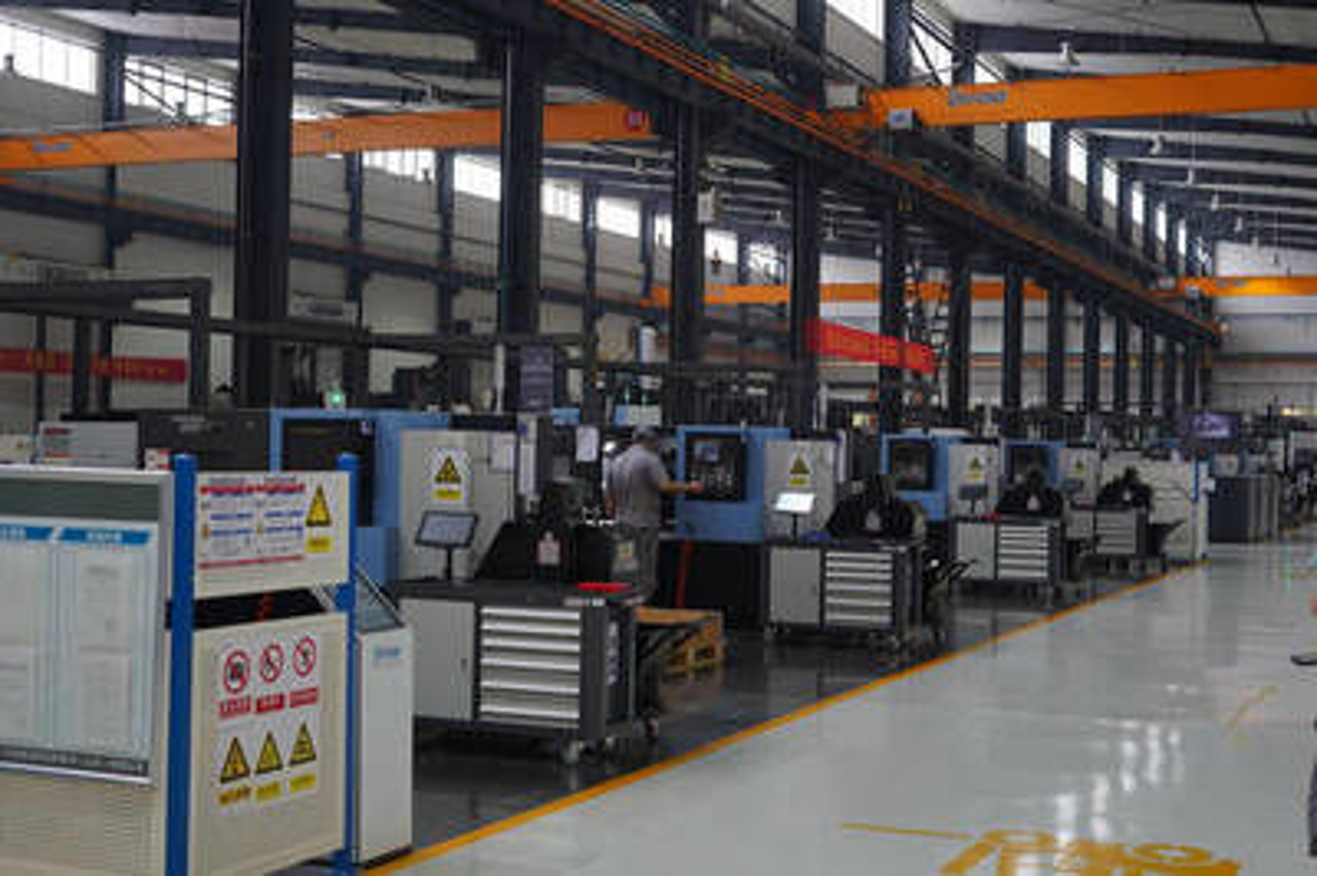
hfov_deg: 39.6
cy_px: 438
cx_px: 658
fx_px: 1828
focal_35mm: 50
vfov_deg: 26.9
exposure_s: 1/125
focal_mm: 50
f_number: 4
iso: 400
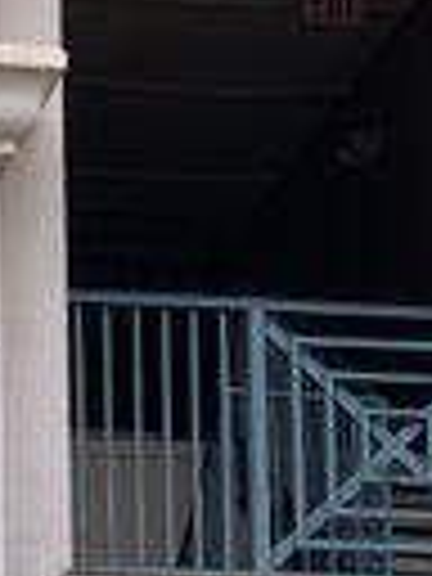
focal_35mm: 271
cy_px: 889
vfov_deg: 7.2
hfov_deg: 5.5
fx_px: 4509
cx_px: 81
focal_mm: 6
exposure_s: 1/363
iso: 16
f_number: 2.4
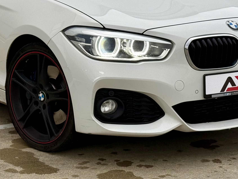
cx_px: 95
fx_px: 784
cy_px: 22
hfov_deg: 17.3
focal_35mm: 114
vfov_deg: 12.9
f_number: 1.78
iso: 100
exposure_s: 1/496
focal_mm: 6.76
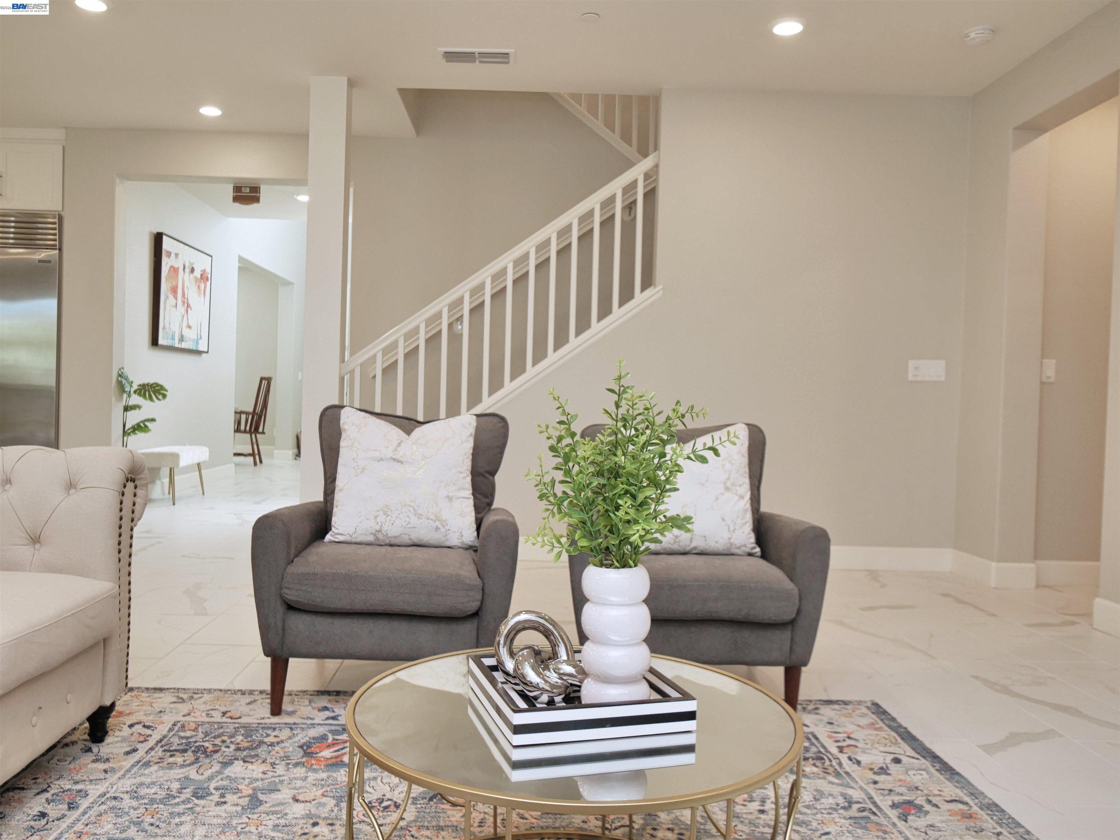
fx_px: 906
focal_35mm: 28
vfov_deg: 49.7
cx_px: 560
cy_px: 420
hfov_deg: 63.4
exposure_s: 1/160
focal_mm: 14
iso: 800
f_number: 3.5
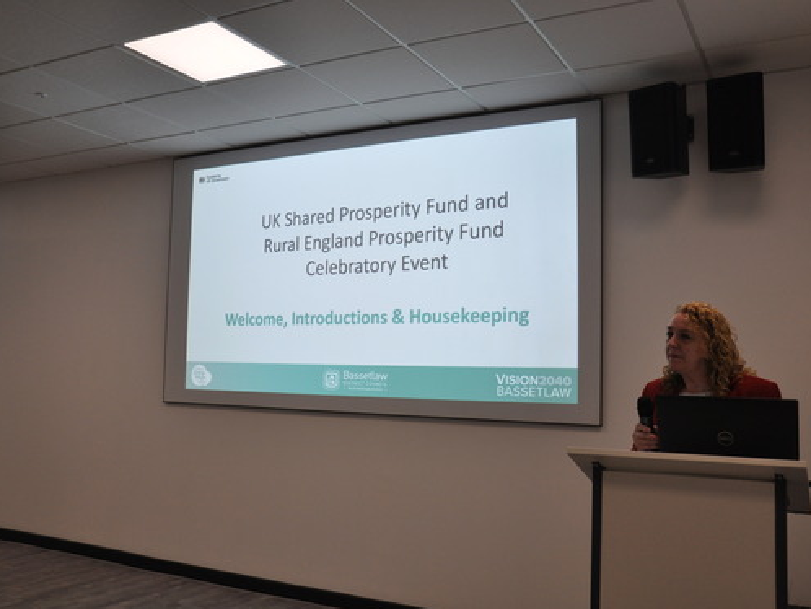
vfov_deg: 41.2
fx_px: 810
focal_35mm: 35
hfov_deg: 53.2
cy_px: 306
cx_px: 400
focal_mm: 21
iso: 400
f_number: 5
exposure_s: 1/100
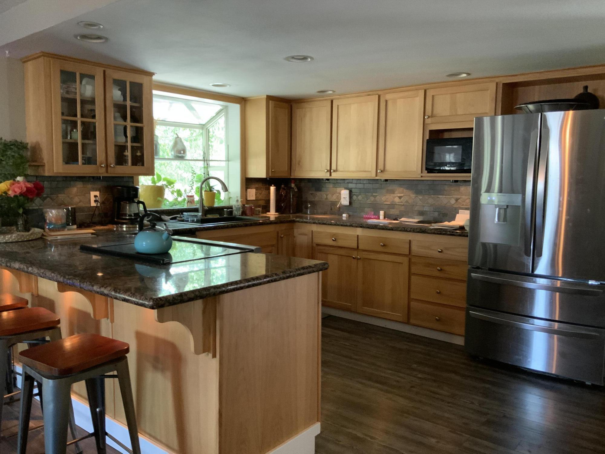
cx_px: 302
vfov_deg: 48.2
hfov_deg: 61.7
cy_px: 227
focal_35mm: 29
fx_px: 507
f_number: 1.8
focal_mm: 3
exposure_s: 1/30
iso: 400
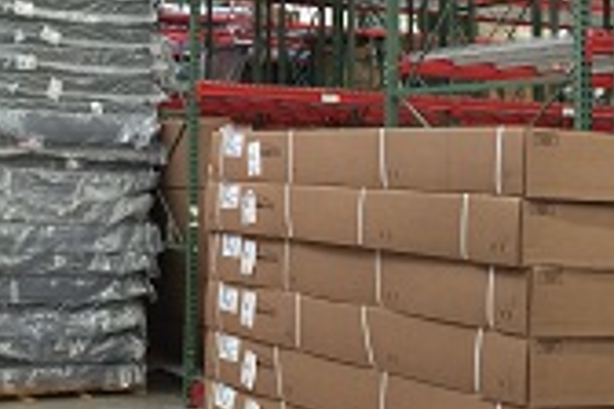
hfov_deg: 27.1
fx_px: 1228
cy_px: 66
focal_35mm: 72
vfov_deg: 18.7
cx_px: 66
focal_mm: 4.15
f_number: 2.2
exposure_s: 1/30
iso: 100
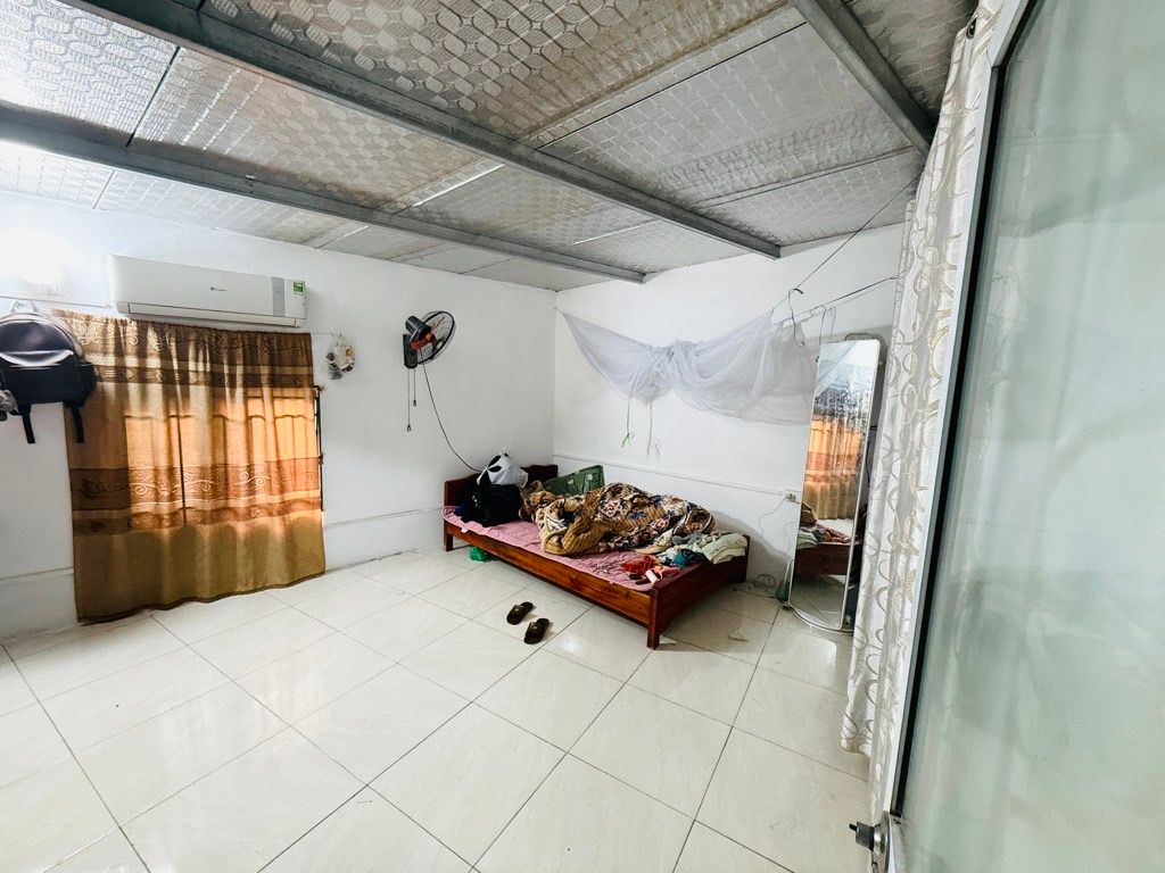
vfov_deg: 85.7
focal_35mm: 14
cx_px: 582
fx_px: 471
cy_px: 436
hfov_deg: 102.1
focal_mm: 2.22
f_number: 2.2
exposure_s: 1/50
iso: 320
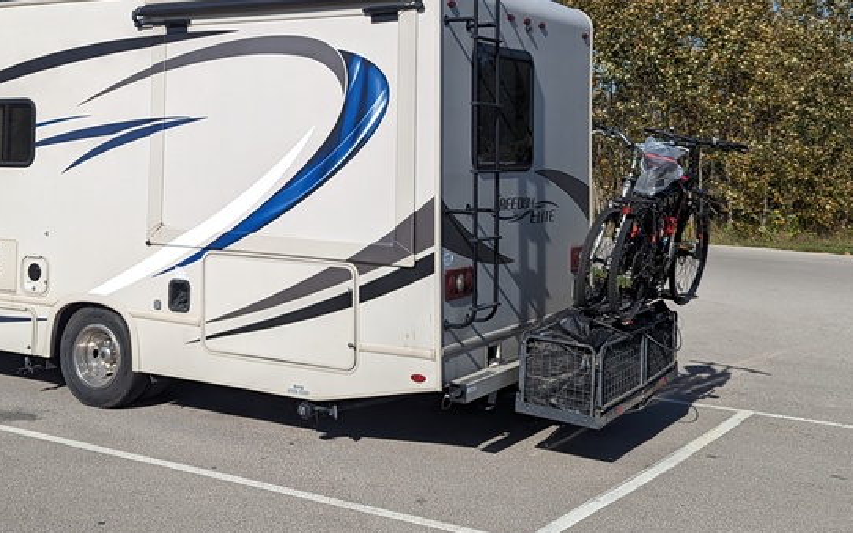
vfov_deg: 27.0
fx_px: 1093
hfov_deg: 42.0
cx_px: 277
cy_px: 114
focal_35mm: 47
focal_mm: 6.81
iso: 43
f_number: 1.85
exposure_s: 1/3058
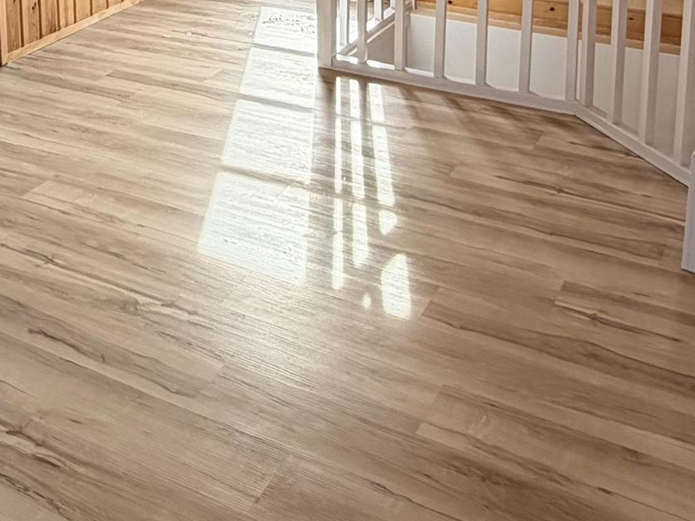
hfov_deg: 36.1
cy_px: -133
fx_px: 1024
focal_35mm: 51
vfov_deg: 25.2
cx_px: 127
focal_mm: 2.22
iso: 50
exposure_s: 1/175
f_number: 2.2
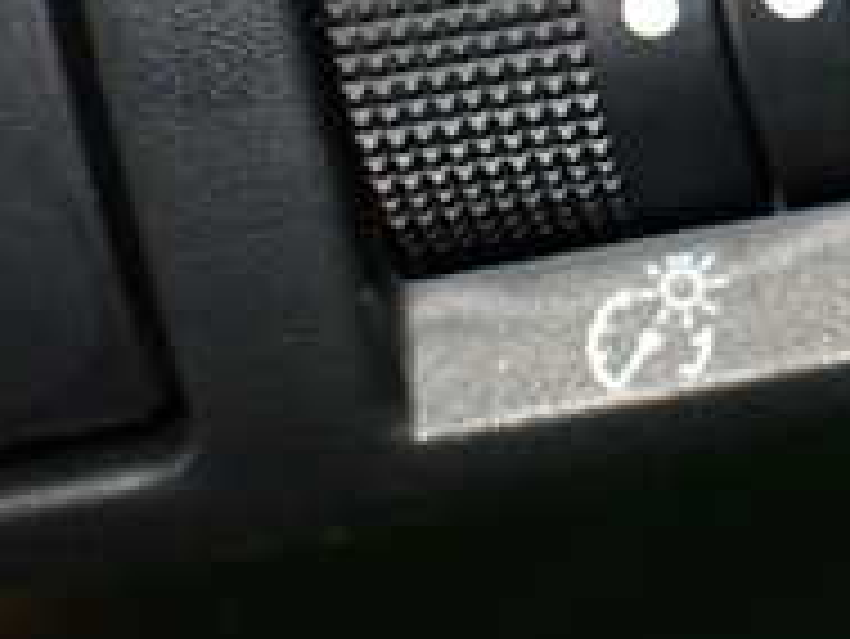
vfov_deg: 15.1
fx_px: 2334
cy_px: -117
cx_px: 1021
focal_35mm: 95
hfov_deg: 19.4
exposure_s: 1/125
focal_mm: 5.4
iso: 500
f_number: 2.3
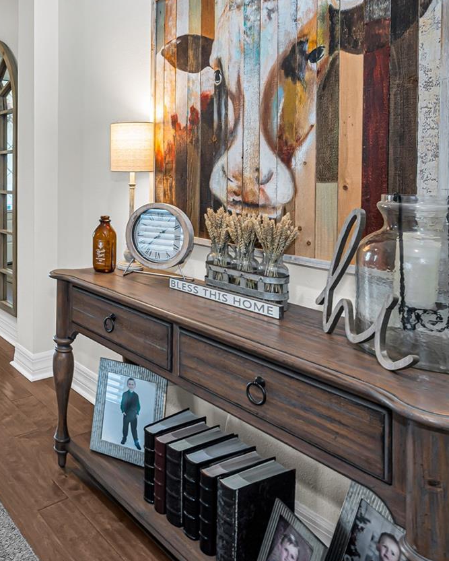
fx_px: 448
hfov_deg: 47.3
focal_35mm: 27
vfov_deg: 63.2
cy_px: 212
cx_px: 36
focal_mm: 15
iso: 250
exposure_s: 1/8
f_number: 8
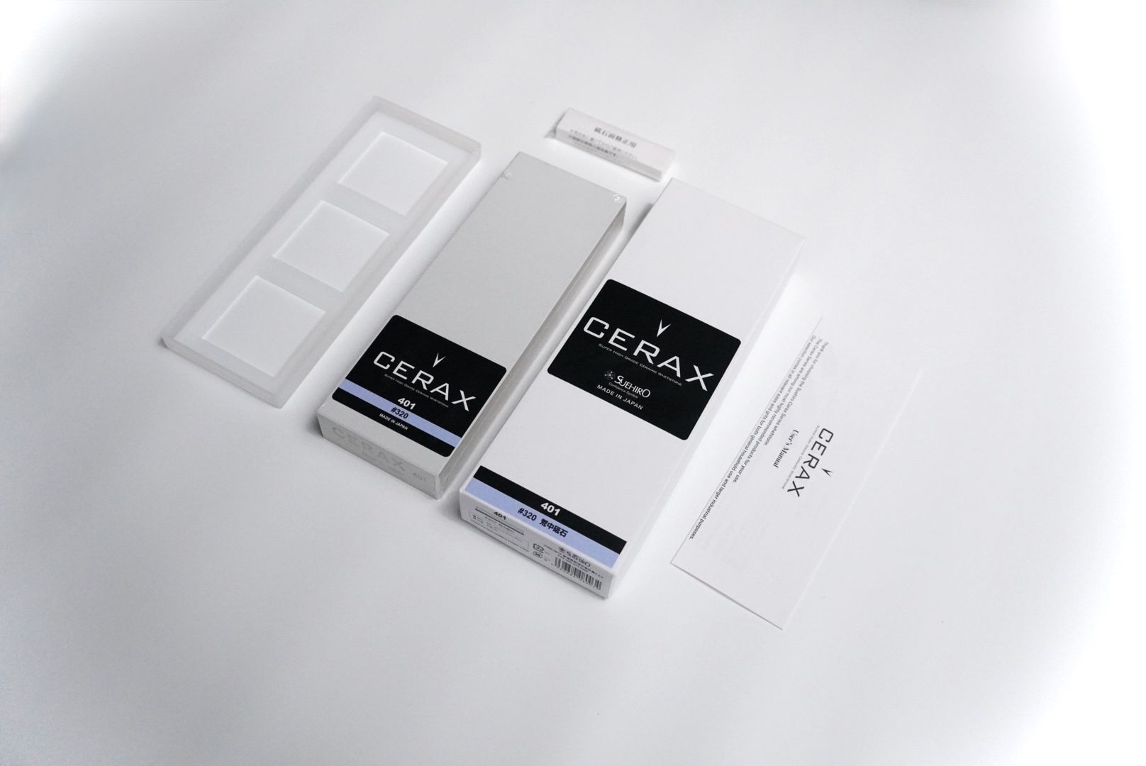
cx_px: 573
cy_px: 383
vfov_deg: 39.5
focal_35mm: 33
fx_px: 1066
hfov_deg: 56.5
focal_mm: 22.3
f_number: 4
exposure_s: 1/160
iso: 6400
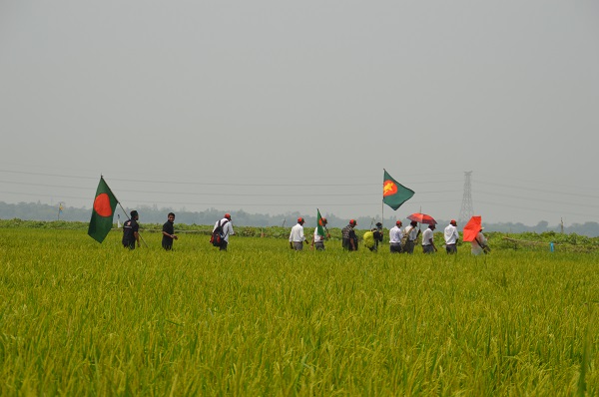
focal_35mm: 112
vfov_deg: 12.1
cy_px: 198
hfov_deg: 18.2
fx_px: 1869
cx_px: 300
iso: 100
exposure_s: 1/500
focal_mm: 75
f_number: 5.6
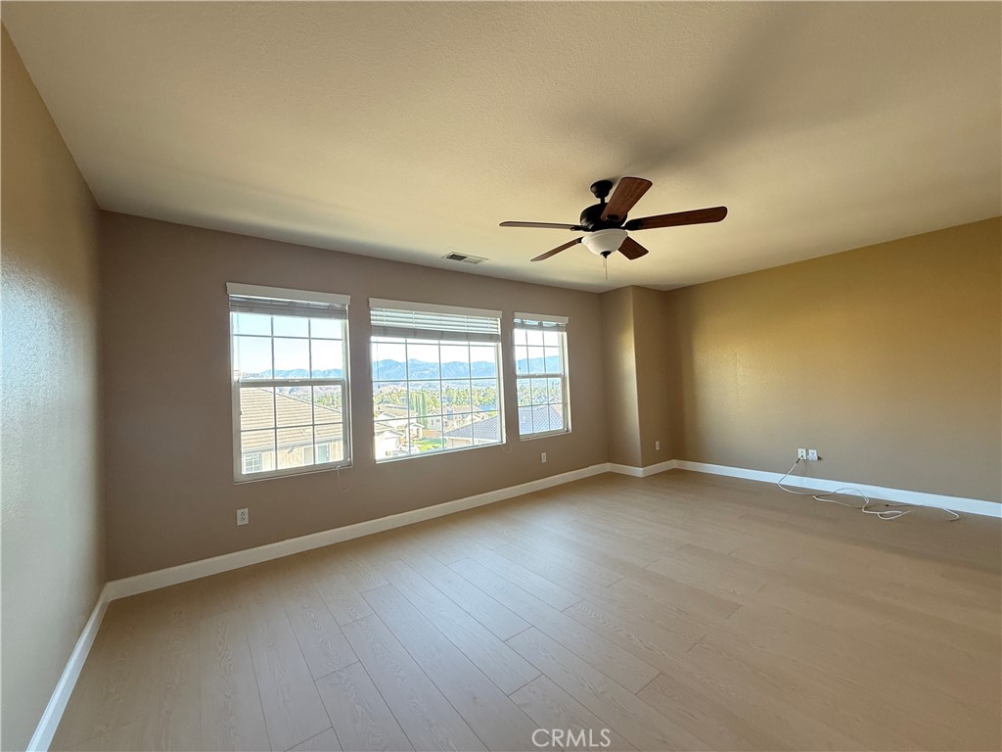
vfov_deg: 85.7
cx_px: 501
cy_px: 376
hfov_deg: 102.1
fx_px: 405
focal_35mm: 14
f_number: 2.2
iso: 200
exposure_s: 1/99
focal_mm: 2.22
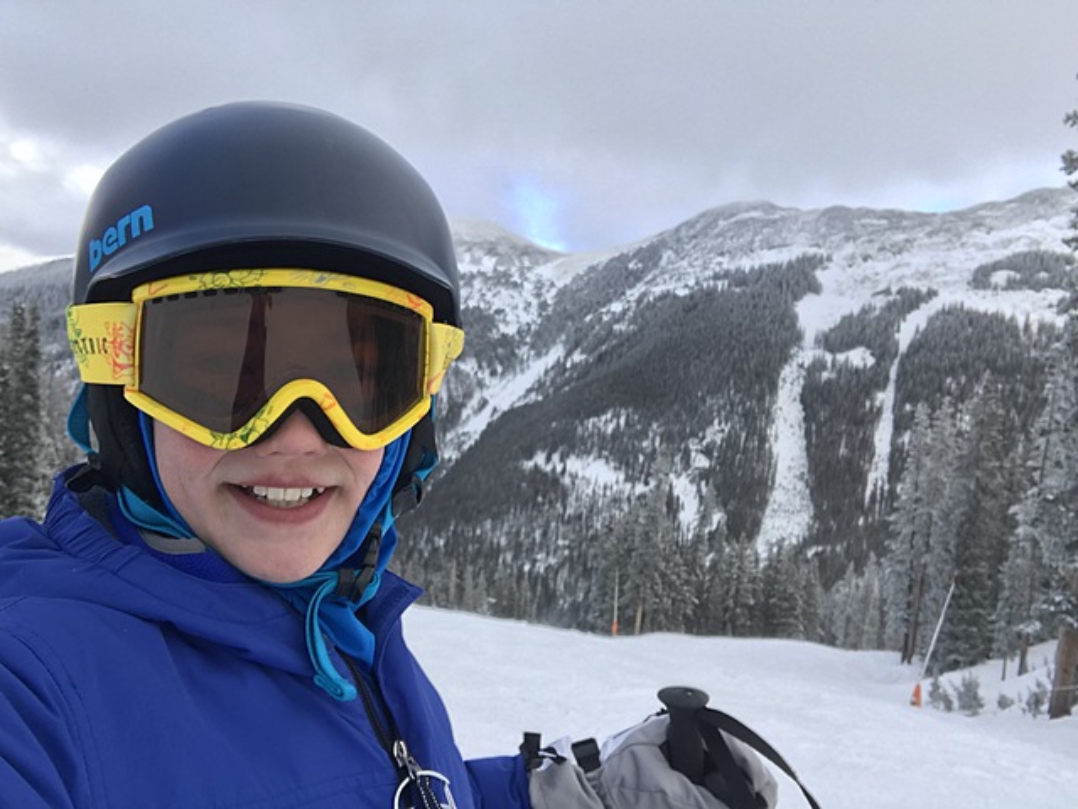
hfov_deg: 56.8
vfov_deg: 44.2
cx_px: 539
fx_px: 997
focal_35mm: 32
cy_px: 404
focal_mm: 2.87
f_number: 2.2
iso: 25
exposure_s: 1/156
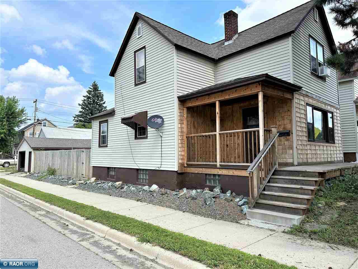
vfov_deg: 56.8
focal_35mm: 24
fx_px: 248
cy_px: 134
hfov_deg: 71.6
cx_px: 179
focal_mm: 6.86
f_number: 1.78
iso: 80
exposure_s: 1/2469
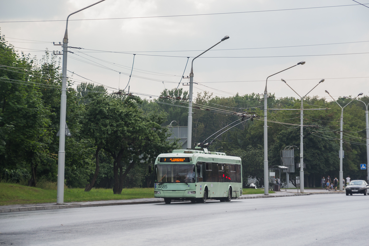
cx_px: 184
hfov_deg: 17.1
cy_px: 123
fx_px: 1230
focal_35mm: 120
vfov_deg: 11.4
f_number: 5.3
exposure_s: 1/800
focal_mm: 80
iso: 400
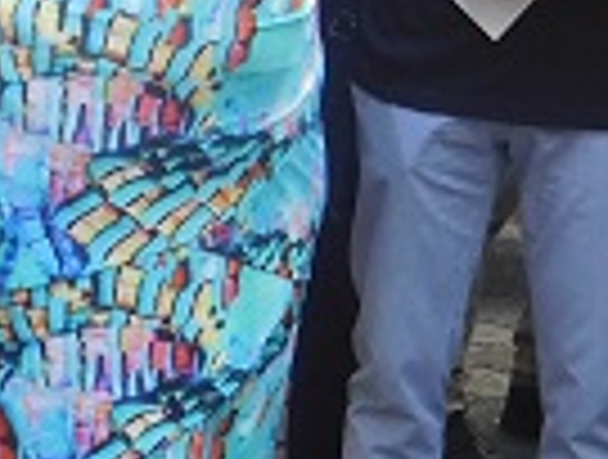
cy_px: -151
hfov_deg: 10.6
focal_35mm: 186
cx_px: 329
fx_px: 3276
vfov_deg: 7.9
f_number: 3.5
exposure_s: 1/250
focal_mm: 6.3
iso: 320
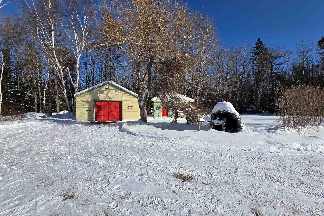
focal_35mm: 14
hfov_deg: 104.2
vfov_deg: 81.2
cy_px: 108
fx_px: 126
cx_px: 165
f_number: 1.9
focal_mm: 2.2
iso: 40
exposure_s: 1/3059
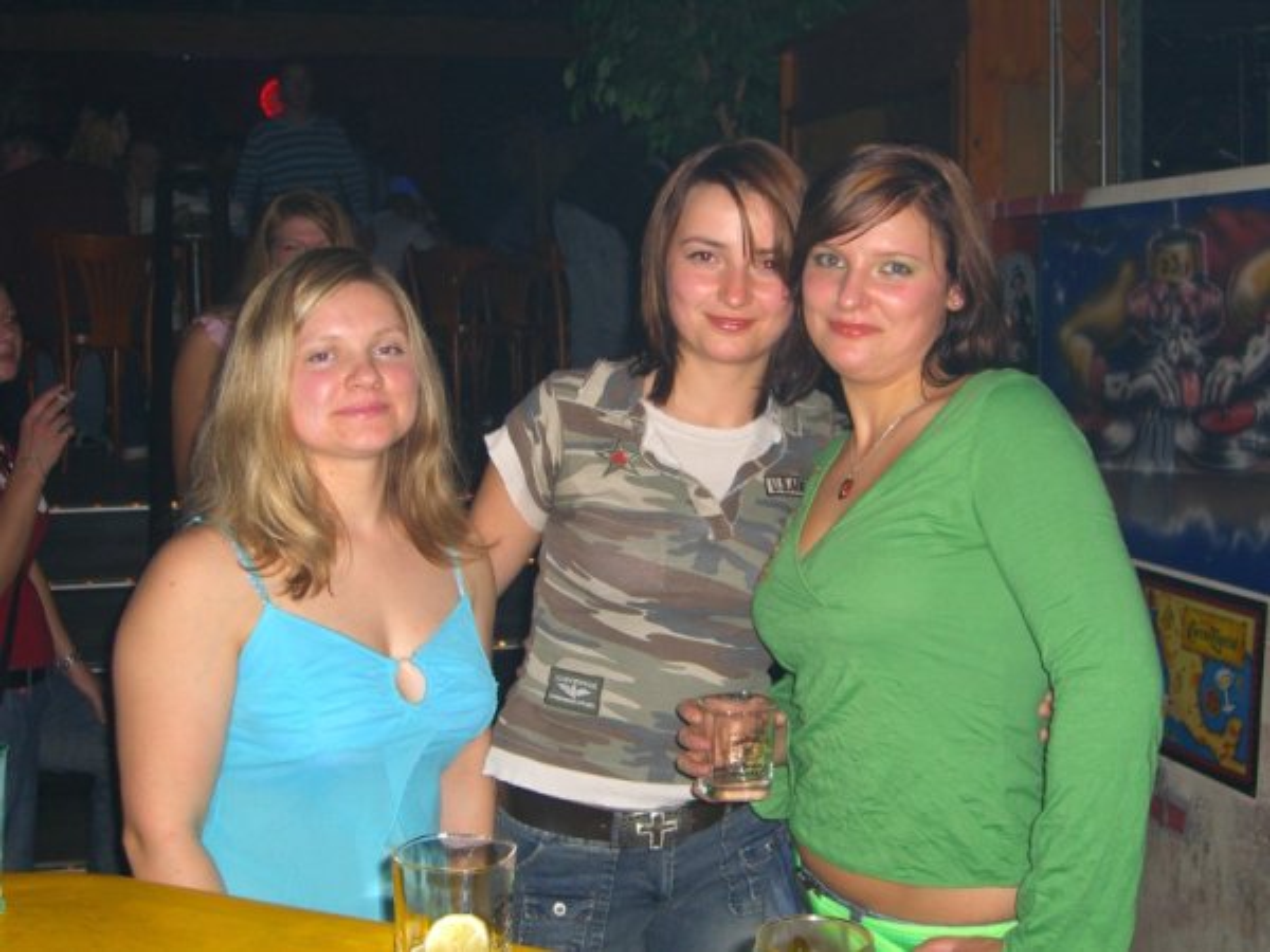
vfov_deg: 31.5
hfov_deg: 41.2
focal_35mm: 46
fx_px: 1688
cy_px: 476
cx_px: 635
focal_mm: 9.5
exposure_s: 1/60
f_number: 3.1
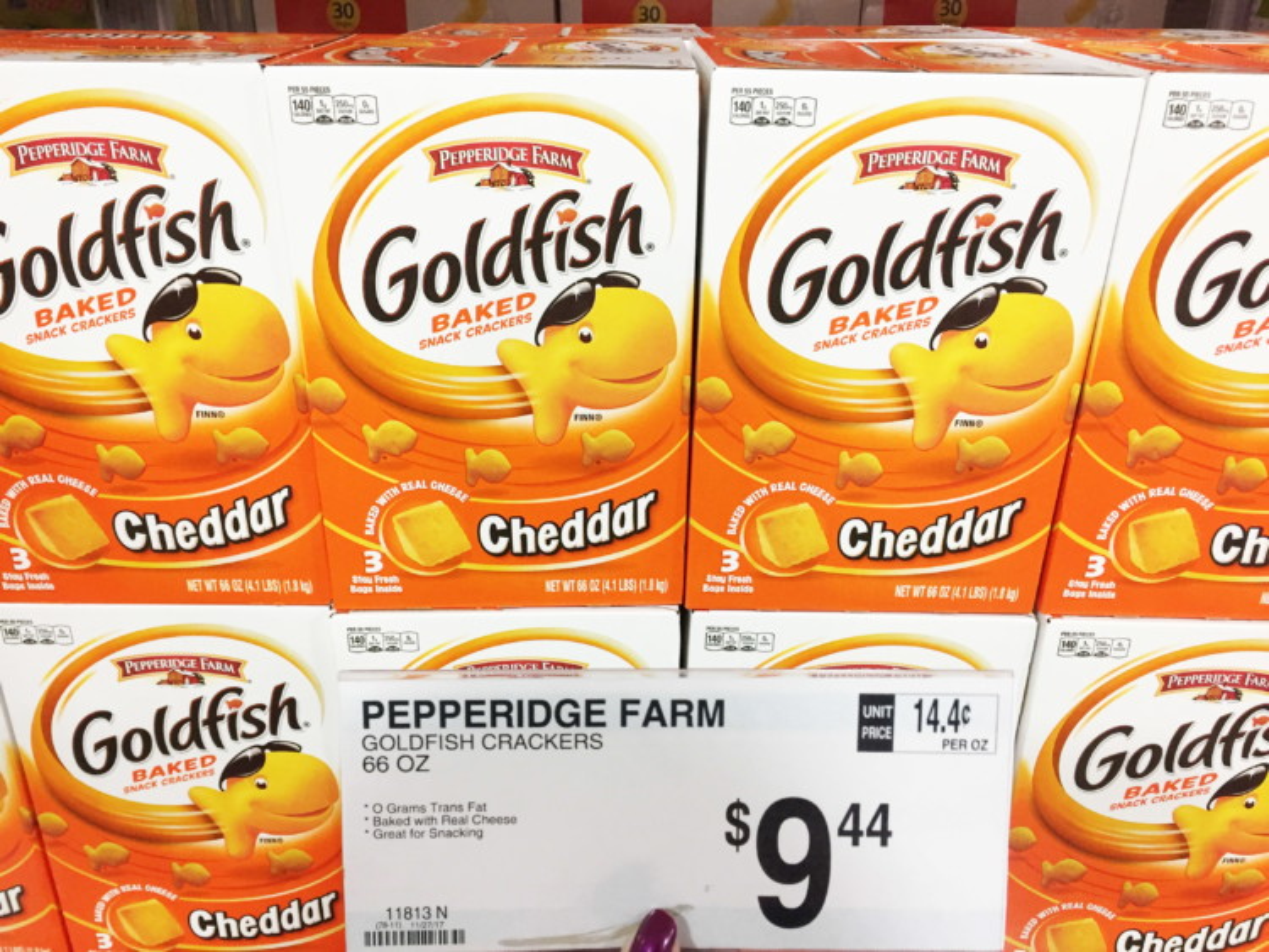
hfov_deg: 61.6
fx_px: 1063
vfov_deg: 48.3
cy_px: 476
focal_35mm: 29
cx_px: 634
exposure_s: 1/33
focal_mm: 4.15
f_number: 2.2
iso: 160
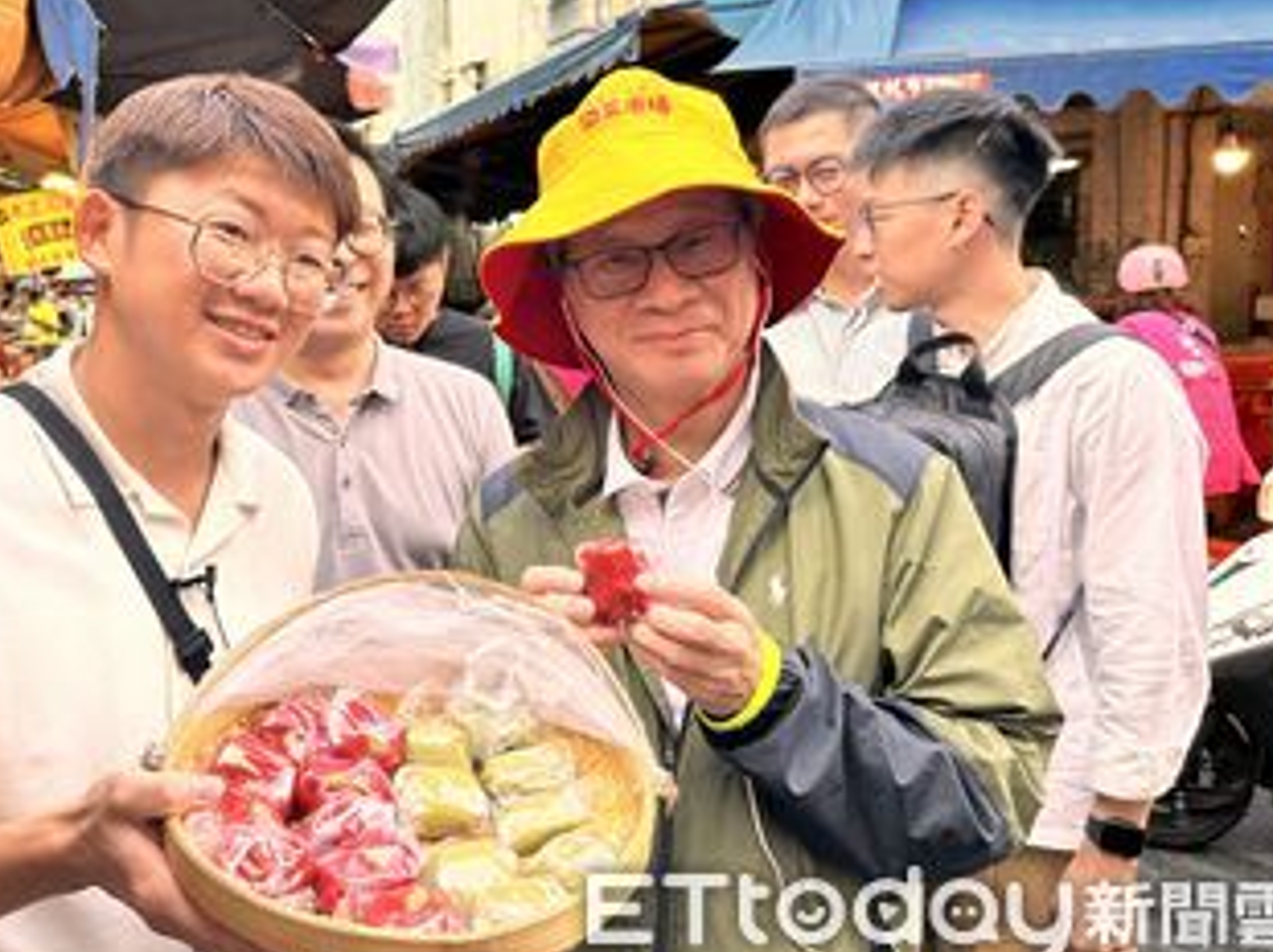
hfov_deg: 58.0
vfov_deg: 45.1
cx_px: 513
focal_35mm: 31
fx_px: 1139
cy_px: 378
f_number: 1.78
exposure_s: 1/139
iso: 64
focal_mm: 6.86
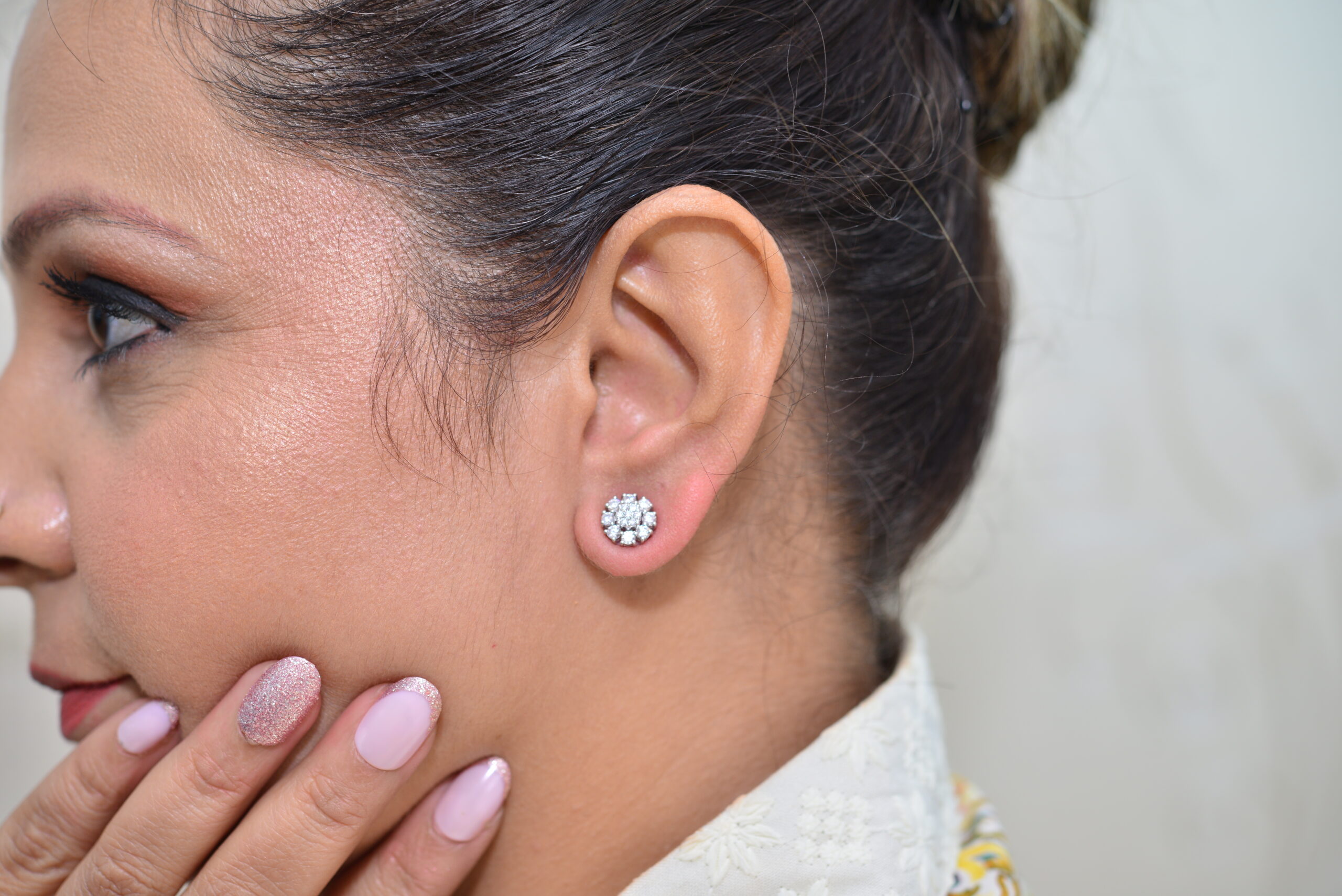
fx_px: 2237
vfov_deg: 22.6
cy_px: 448
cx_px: 671
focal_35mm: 60
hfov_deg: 33.4
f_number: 5
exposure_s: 1/125
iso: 200
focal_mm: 60
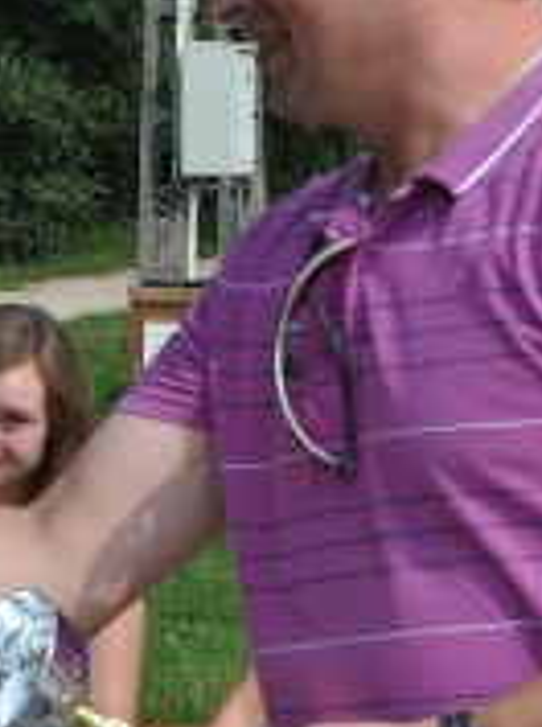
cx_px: 29
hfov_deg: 9.0
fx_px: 3419
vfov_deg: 12.1
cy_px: 458
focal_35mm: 163
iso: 320
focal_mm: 25
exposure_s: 1/400
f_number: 10
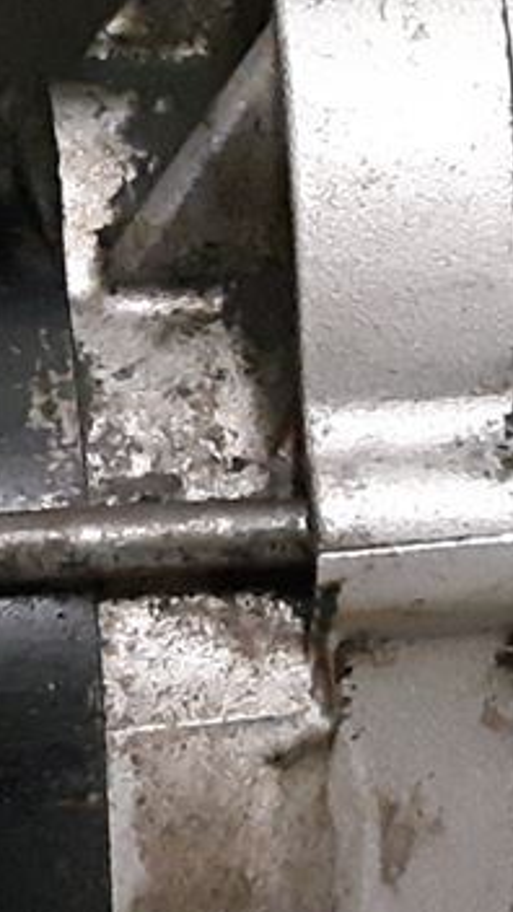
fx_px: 3990
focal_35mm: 165
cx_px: 145
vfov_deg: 13.0
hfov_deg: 7.4
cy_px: 288
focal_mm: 3.93
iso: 800
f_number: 1.7
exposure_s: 1/216
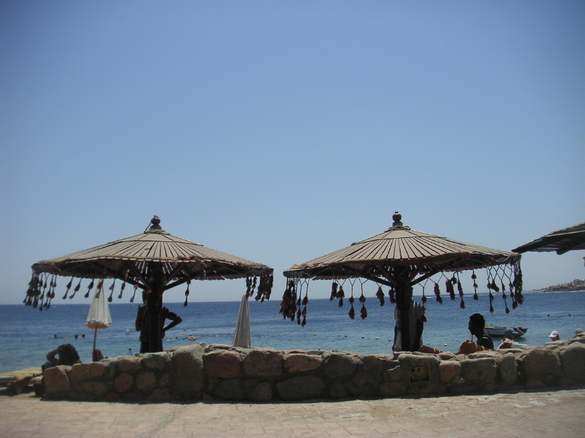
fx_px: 625
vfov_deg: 38.6
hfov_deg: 50.2
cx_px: 292
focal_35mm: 37
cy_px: 219
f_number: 6.7
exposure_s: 1/350
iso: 50
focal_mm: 5.7
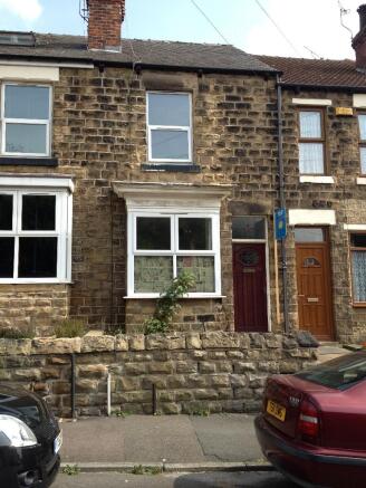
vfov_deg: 52.6
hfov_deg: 40.7
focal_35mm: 35
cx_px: 183
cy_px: 244
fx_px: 493
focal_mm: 4.28
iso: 80
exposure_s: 1/1175
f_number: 2.4
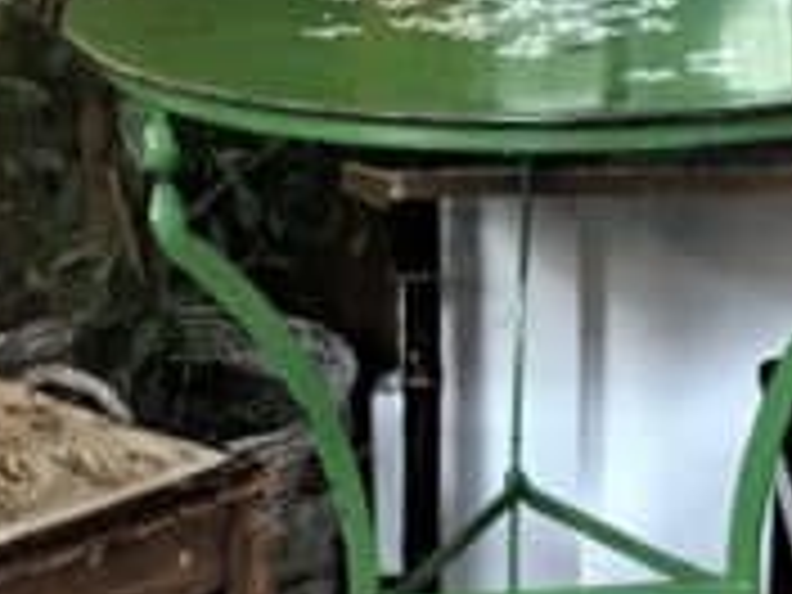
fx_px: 3020
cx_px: 504
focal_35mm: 132
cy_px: 238
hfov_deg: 14.9
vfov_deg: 11.2
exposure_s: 1/20
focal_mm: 4.15
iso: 200
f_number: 2.2
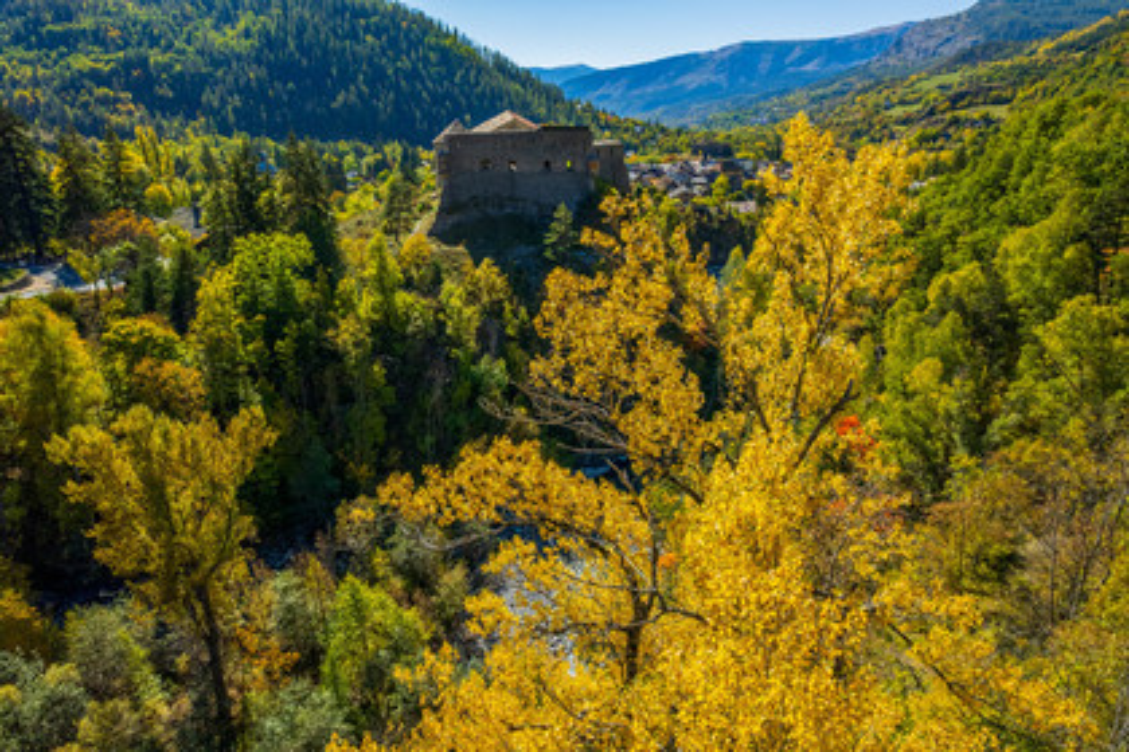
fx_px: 690
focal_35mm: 22
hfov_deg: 78.6
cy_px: 376
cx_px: 564
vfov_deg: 57.2
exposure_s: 1/1600
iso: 100
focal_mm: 8.4
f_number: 2.8
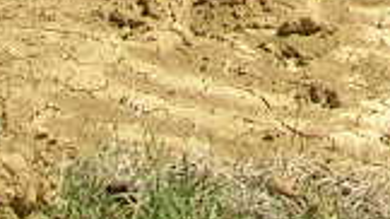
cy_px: -633
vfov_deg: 4.6
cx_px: 811
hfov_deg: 8.4
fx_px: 2491
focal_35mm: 241
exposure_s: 1/368
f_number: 4.8
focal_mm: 5.4
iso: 50
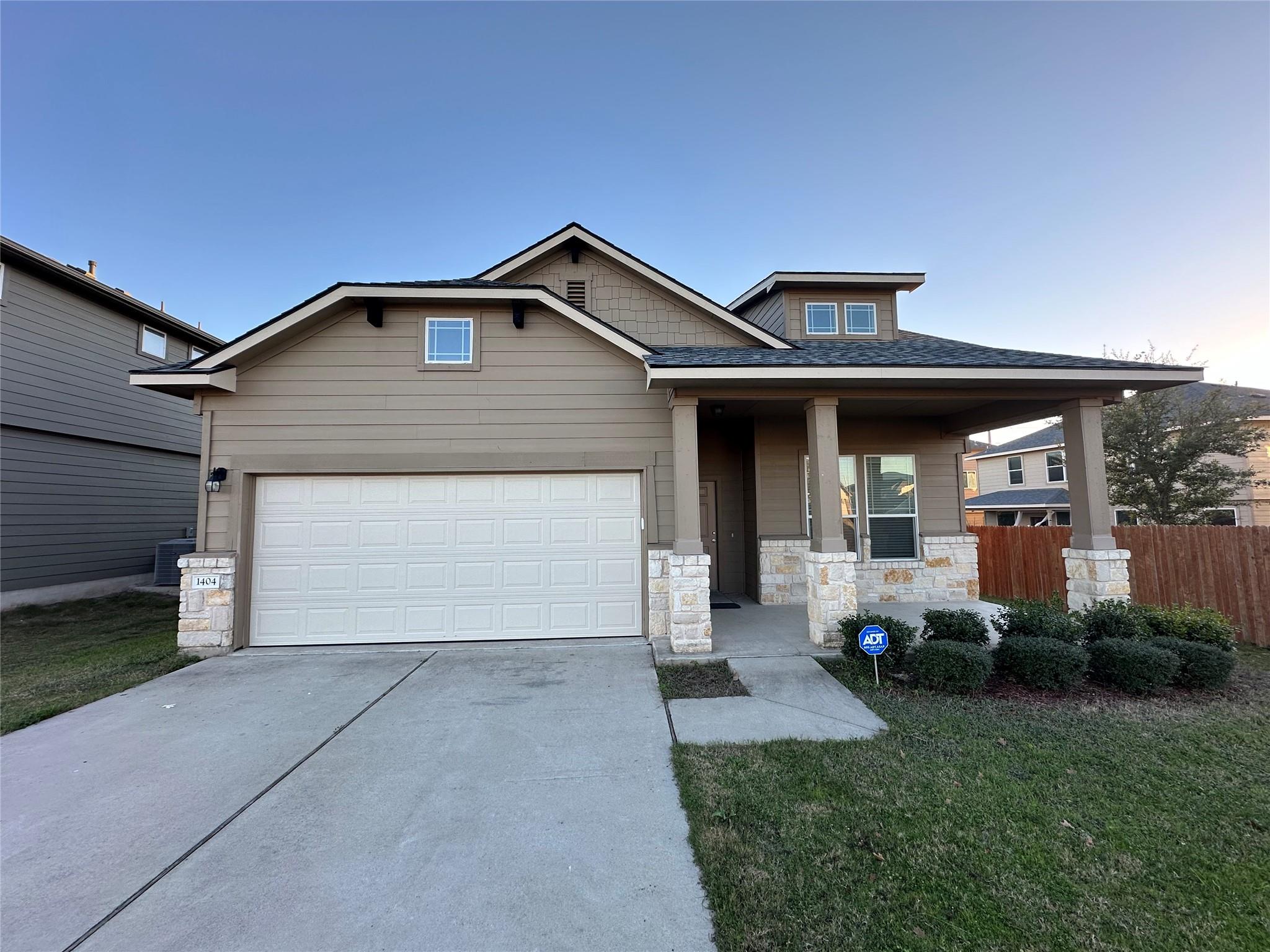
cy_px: 476
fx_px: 514
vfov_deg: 85.7
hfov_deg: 102.1
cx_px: 635
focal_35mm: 14
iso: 40
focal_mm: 2.22
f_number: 2.2
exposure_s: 1/216
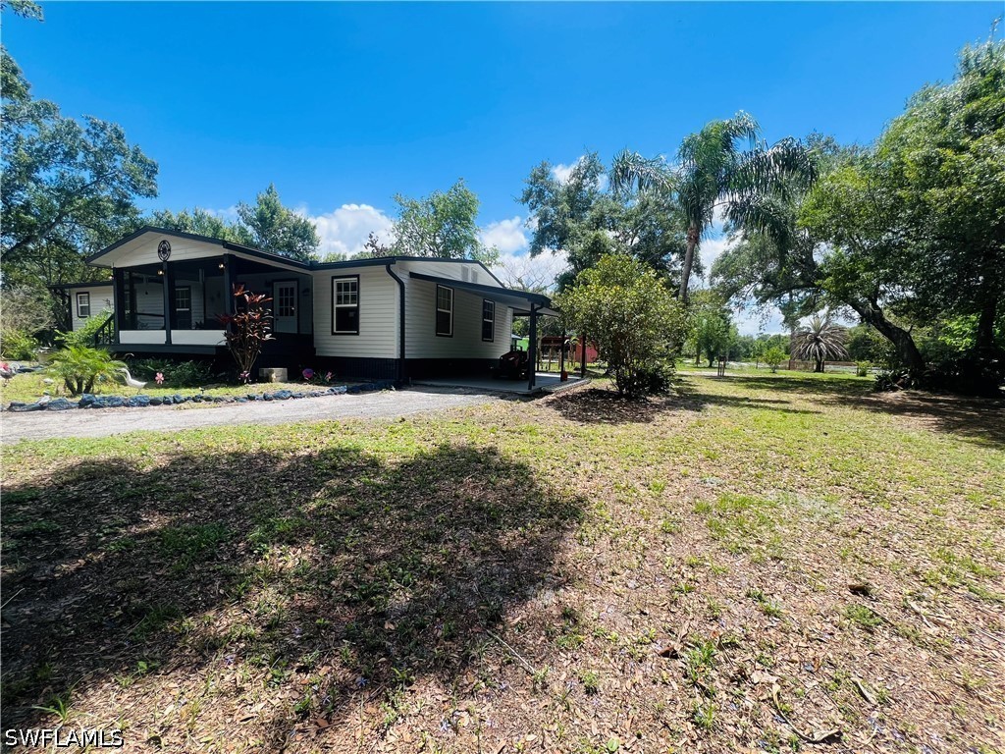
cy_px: 377
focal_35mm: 13
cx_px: 502
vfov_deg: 89.9
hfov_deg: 106.2
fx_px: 377
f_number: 1.8
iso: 32
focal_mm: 1.57
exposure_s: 1/1033
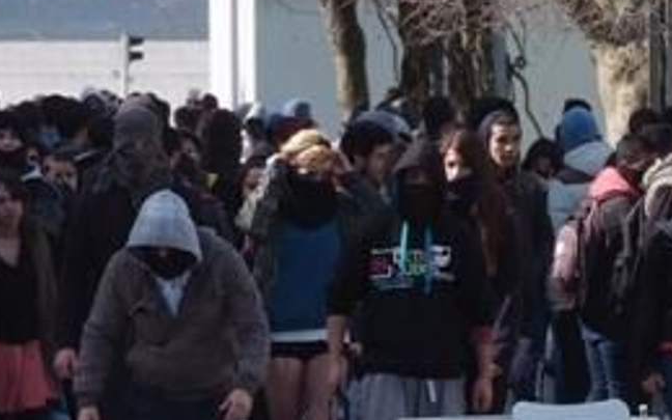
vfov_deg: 1.8
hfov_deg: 2.9
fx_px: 13150
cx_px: 399
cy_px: 272
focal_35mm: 718
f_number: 9
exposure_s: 1/285
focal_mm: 190
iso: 500
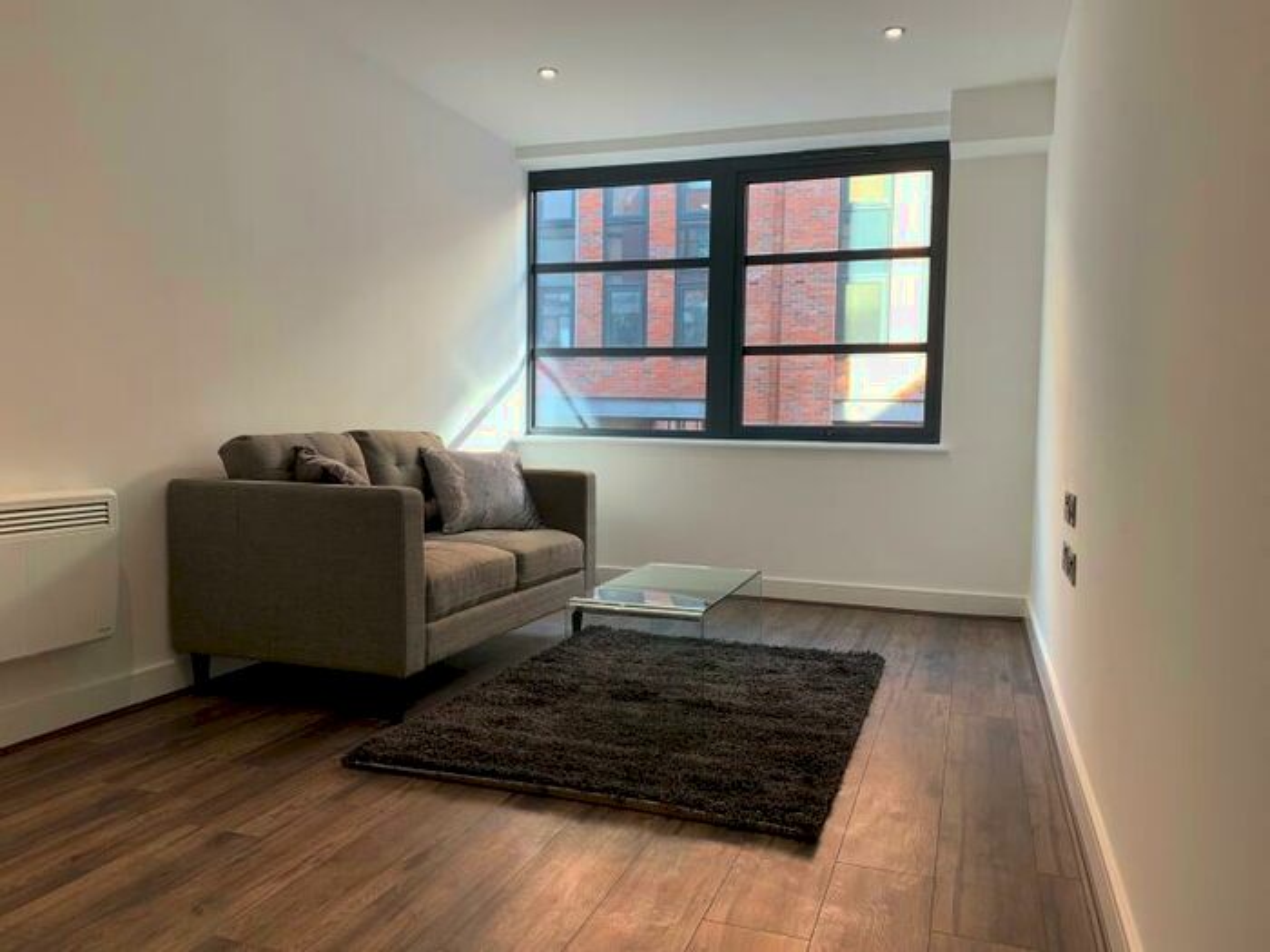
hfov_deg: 67.3
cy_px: 476
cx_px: 635
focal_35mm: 26
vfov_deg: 53.1
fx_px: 954
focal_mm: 4.25
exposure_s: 1/101
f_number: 1.8
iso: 100
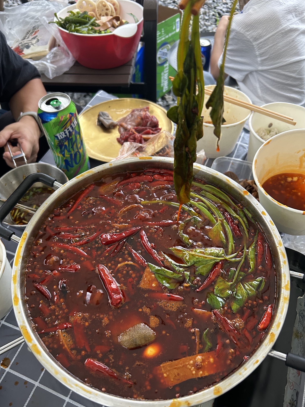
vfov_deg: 65.3
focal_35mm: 27
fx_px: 317
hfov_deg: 51.3
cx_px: 148
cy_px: 209
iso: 320
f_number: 1.5
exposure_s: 1/60
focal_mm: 5.7
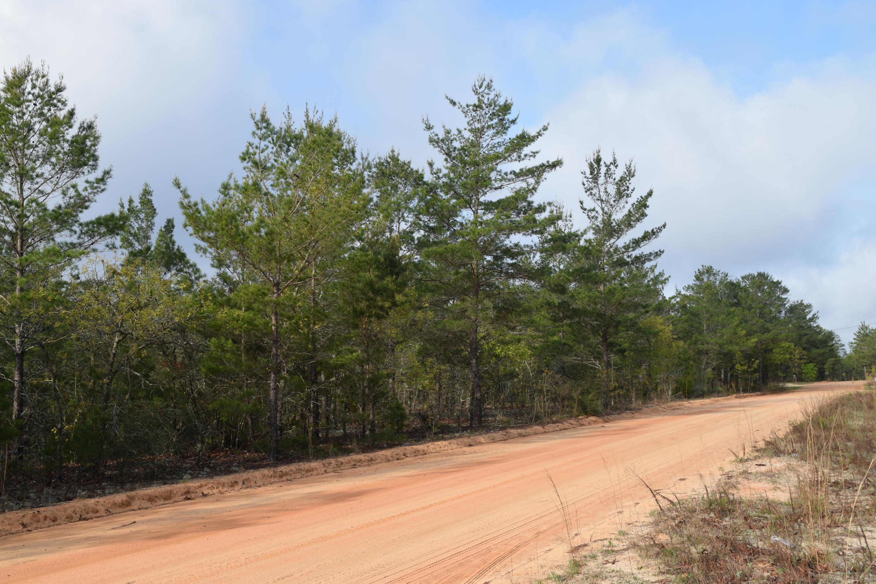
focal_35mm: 36
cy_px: 292
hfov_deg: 53.1
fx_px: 876
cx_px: 438
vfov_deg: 36.9
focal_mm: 24
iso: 100
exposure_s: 1/200
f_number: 8
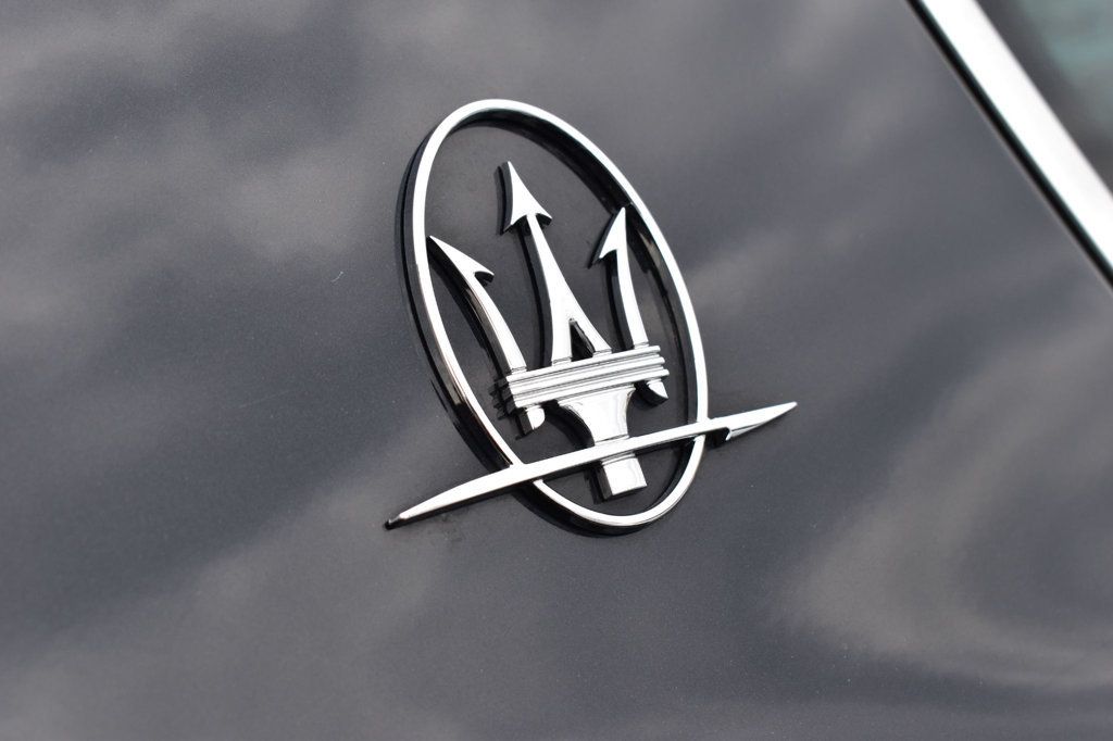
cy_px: 370
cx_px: 556
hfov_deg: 33.4
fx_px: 1854
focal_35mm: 60
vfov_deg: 22.6
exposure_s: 1/100
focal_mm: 40
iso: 400
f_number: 9
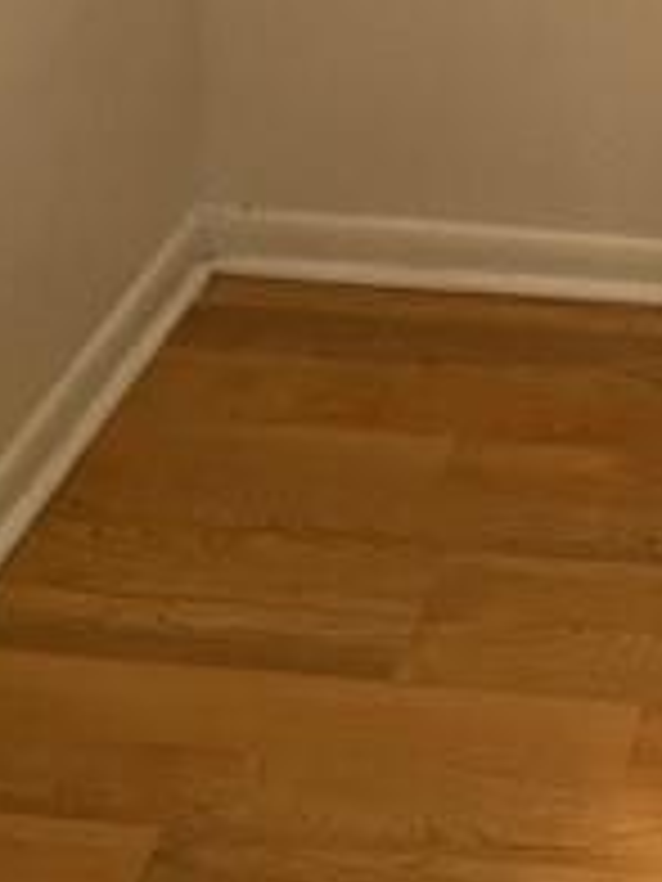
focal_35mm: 85
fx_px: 2167
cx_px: 770
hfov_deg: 16.7
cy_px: -482
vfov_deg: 19.7
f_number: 1.5
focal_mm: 5.7
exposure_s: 1/60
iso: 100
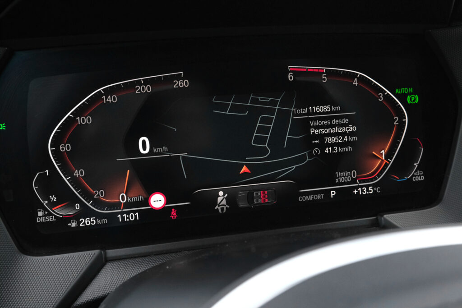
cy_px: 154
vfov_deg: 36.0
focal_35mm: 37
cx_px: 231
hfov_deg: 51.9
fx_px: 475
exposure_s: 1/125
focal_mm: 24.9
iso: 2000
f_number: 9
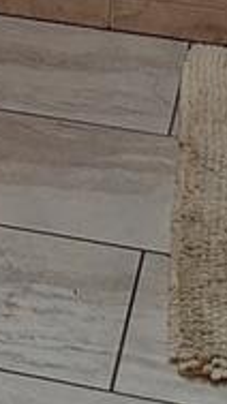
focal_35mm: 159
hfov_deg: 7.5
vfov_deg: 12.5
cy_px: -293
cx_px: -131
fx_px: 1705
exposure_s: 1/120
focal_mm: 5.54
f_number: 1.8
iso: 80
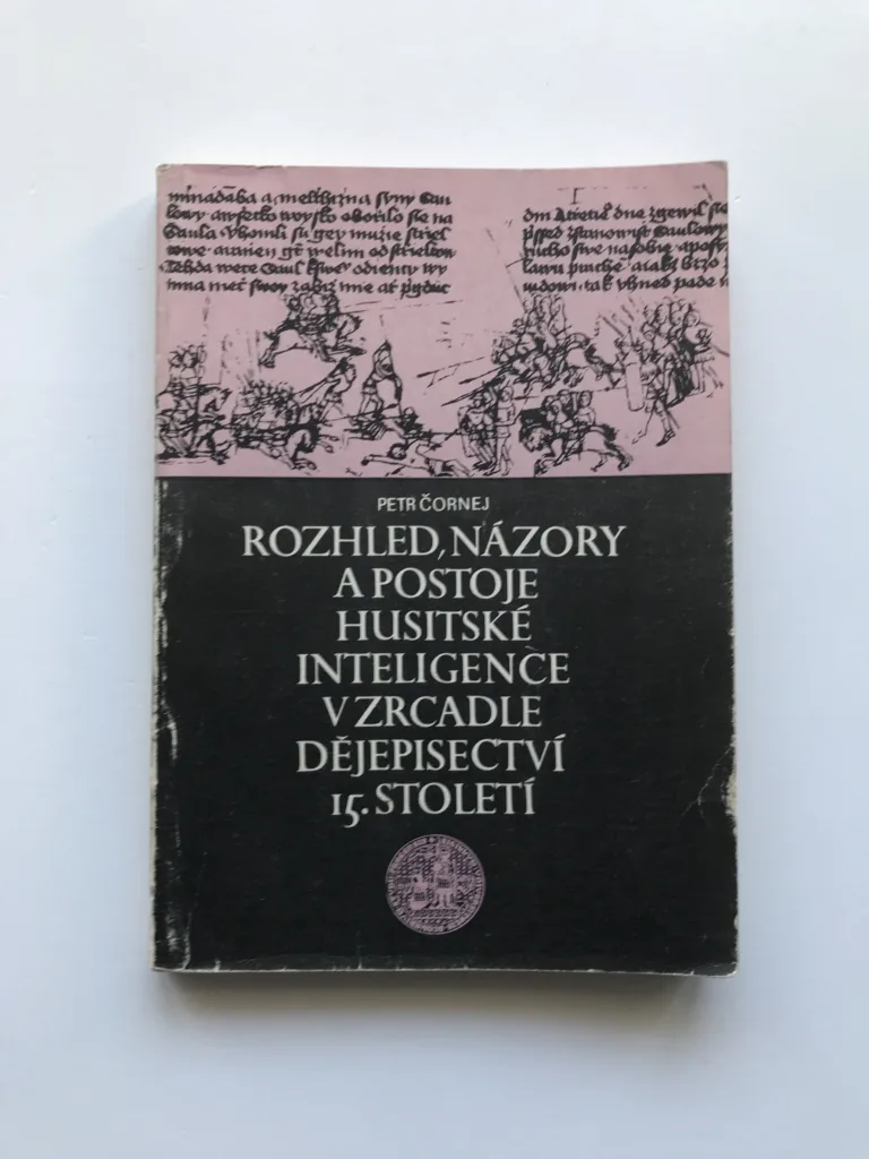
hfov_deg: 49.7
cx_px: 434
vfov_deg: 63.4
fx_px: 937
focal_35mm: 28
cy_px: 580
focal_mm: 3.99
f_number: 1.8
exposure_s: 1/50
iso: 32
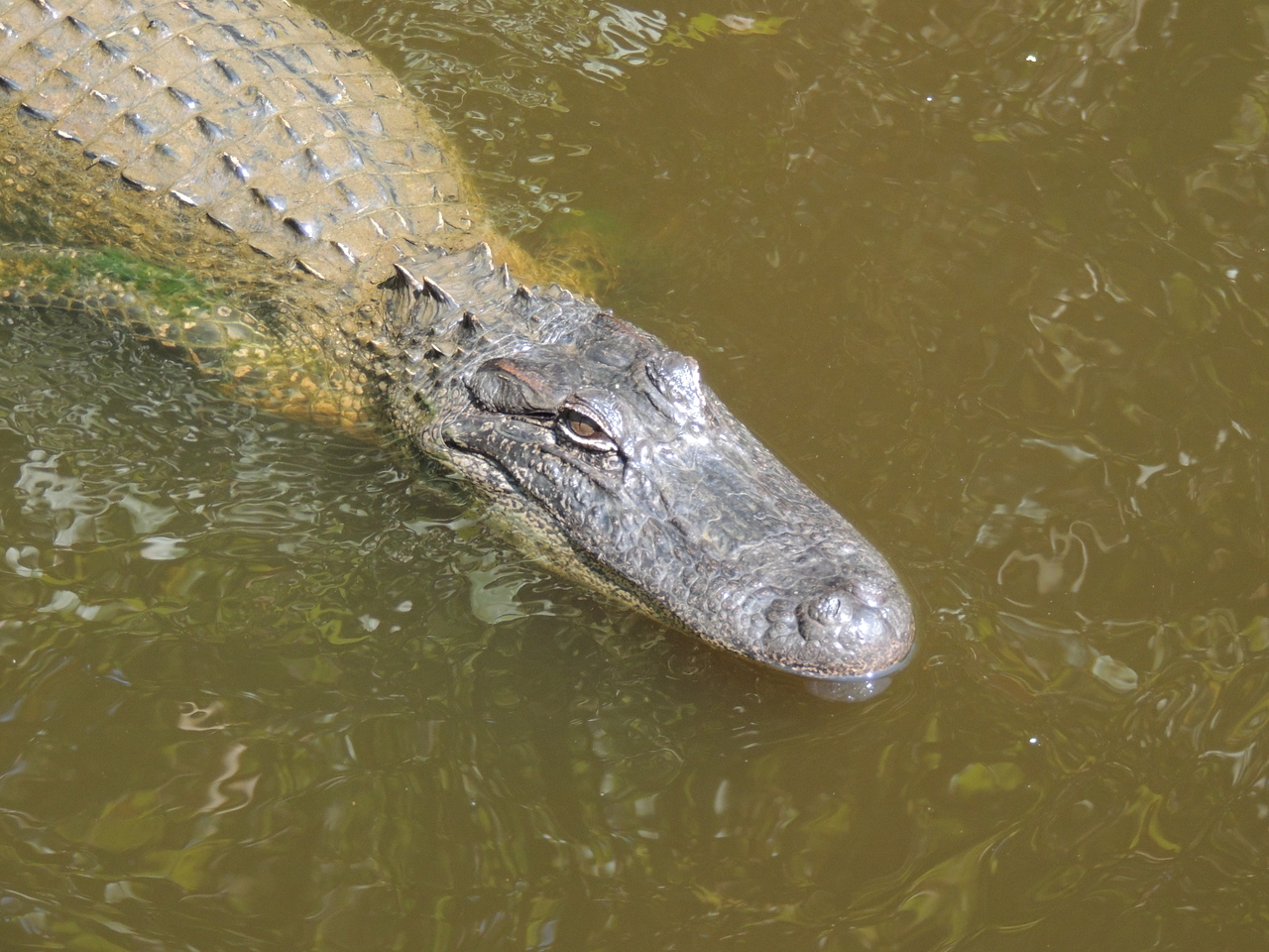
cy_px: 476
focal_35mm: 170
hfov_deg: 11.6
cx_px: 634
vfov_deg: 8.7
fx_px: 6232
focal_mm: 30.3
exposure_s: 1/250
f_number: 4.5
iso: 450
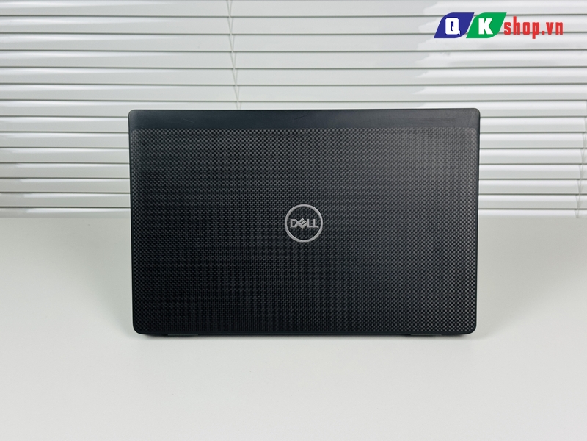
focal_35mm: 48
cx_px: 294
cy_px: 220
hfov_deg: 39.7
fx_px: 814
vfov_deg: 30.3
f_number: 1.78
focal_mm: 6.76
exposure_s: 1/121
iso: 50
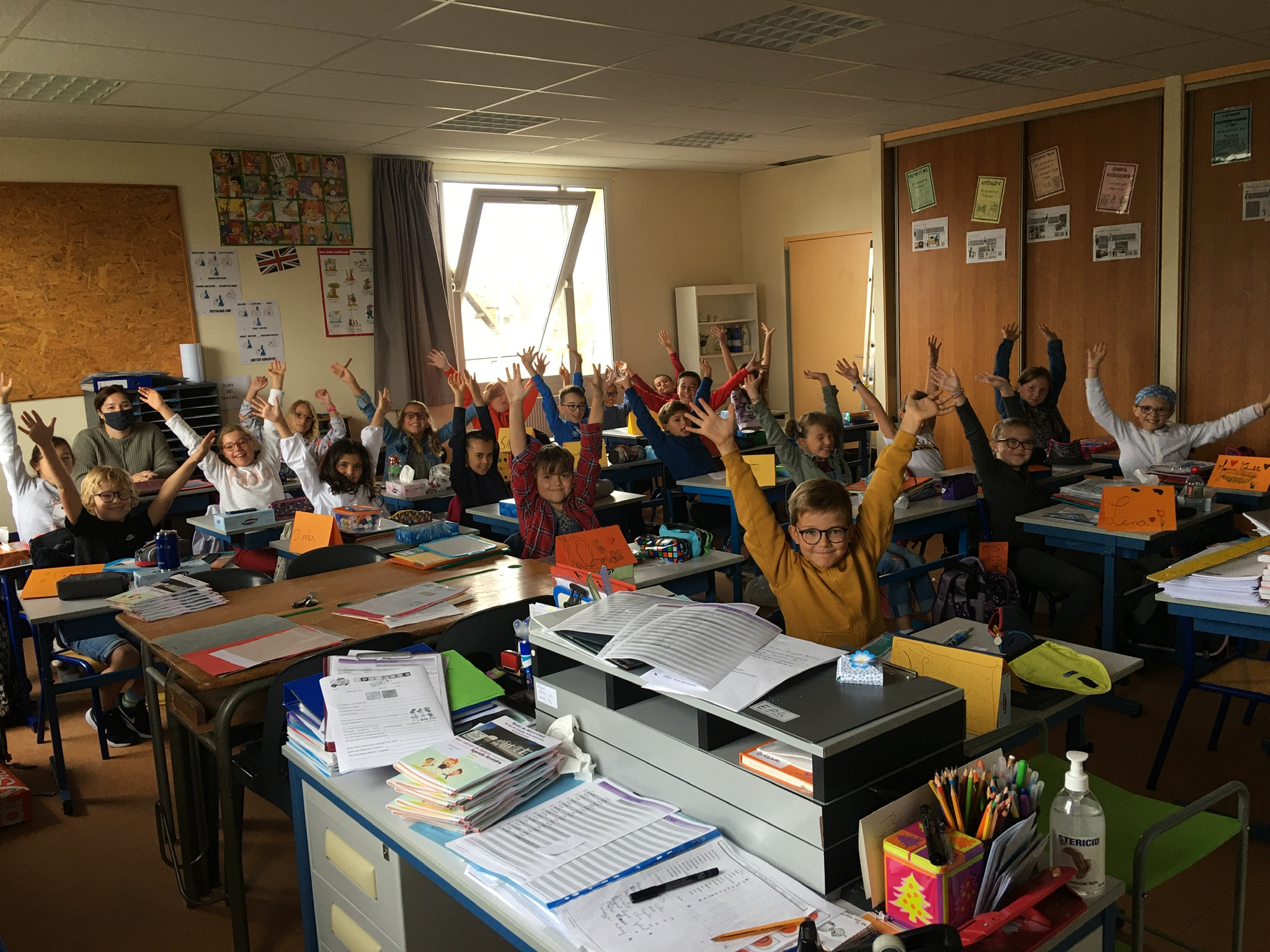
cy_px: 476
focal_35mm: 29
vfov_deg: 48.2
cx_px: 635
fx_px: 1064
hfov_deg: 61.7
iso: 32
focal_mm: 4.15
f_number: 2.2
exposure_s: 1/17
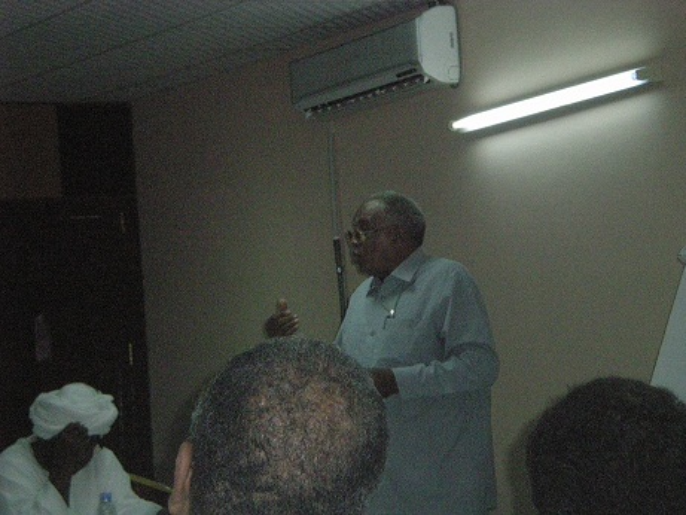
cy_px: 258
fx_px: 2260
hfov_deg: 17.3
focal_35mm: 114
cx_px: 343
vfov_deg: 13.0
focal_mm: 18.9
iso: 1000
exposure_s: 1/120
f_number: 5.9
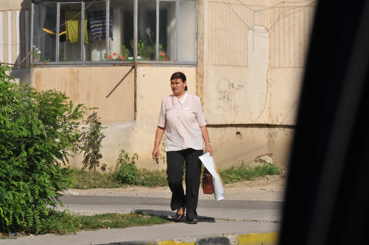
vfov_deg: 7.6
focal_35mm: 180
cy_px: 122
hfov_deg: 11.4
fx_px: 1843
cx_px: 184
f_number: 14
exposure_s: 1/800
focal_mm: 120
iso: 800
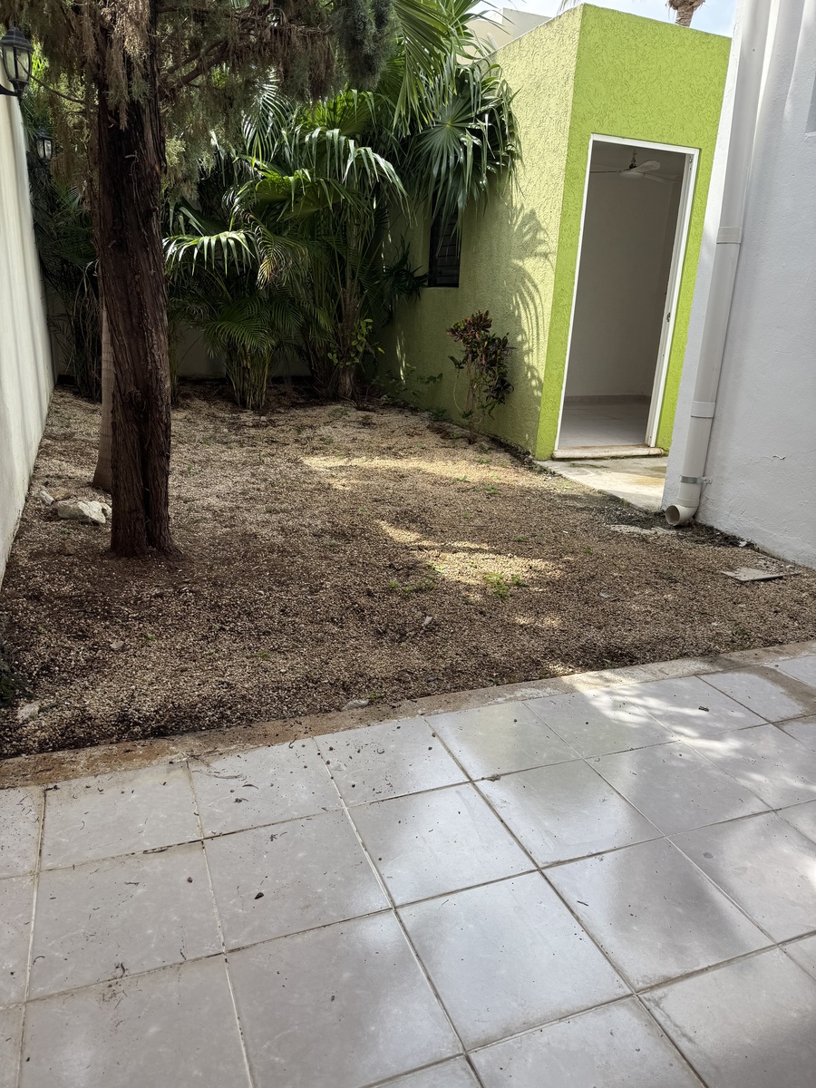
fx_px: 754
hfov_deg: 56.8
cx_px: 408
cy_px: 544
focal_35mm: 24
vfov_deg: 71.6
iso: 80
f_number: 1.78
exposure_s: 1/1174
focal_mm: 6.76
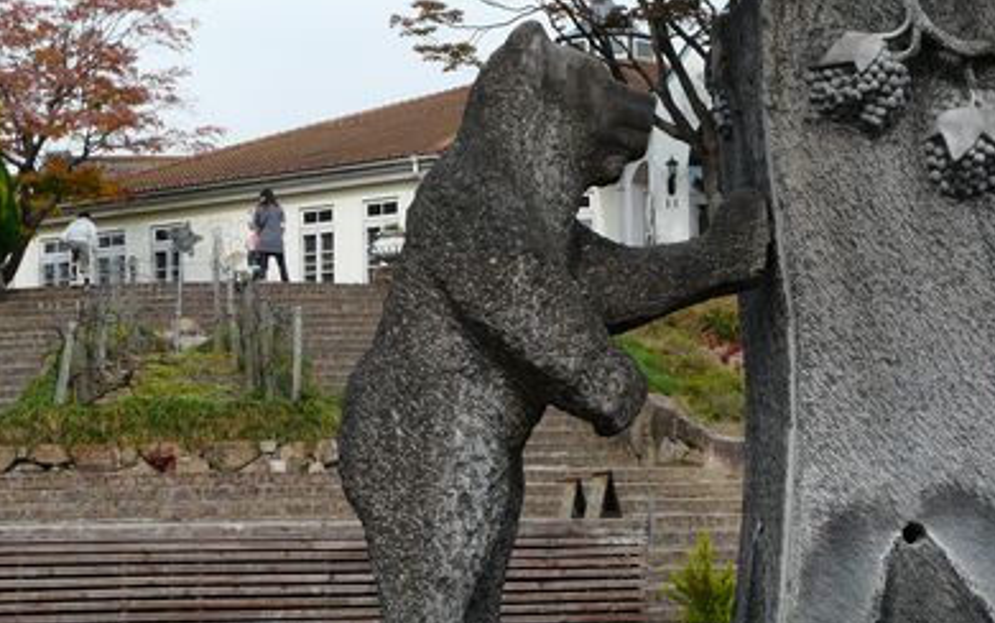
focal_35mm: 77
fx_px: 2089
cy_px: 283
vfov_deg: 16.9
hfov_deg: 26.8
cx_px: 566
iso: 100
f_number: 5.6
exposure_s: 1/250
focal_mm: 7.5
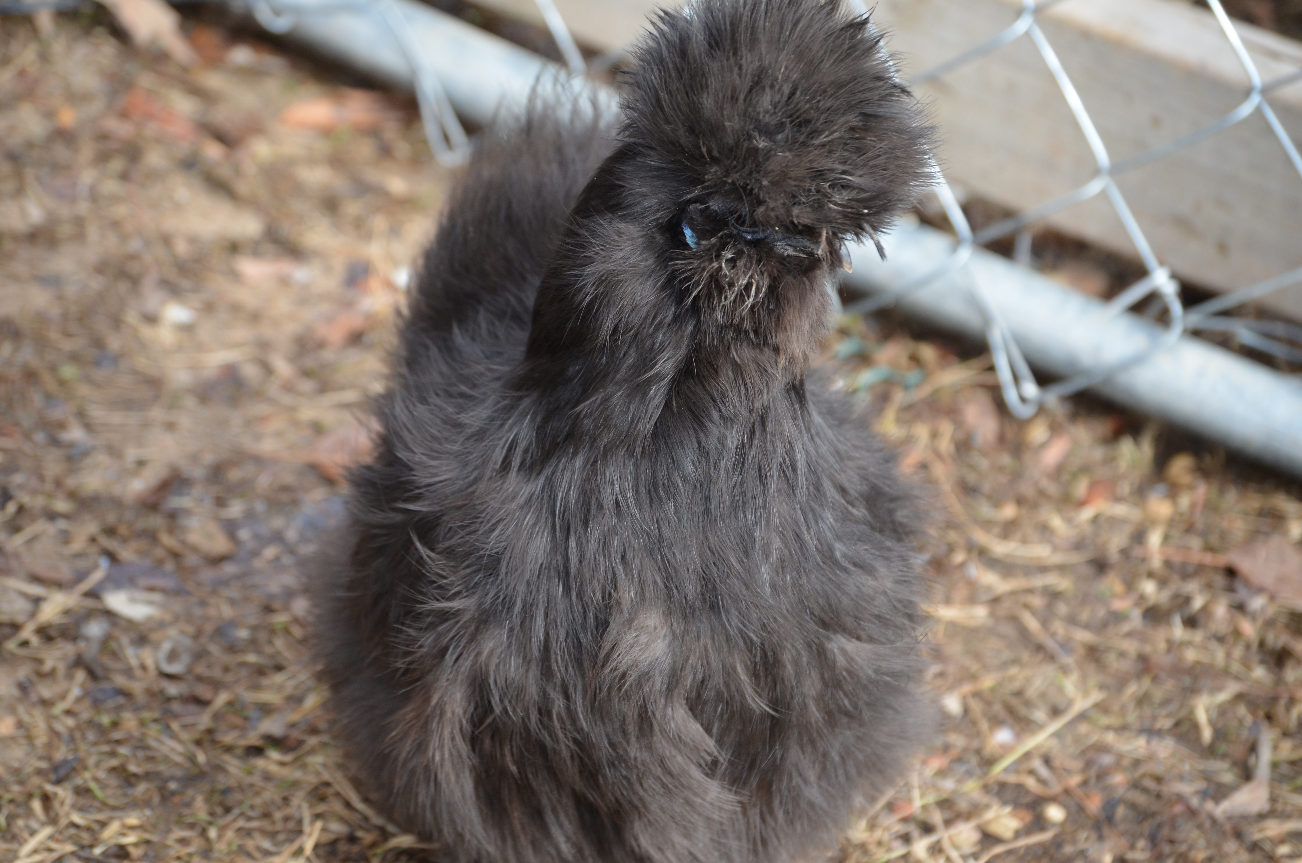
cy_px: 432
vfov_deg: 9.6
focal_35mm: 142
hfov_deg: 14.4
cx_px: 651
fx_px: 5143
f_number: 5.6
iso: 400
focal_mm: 95
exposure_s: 1/500
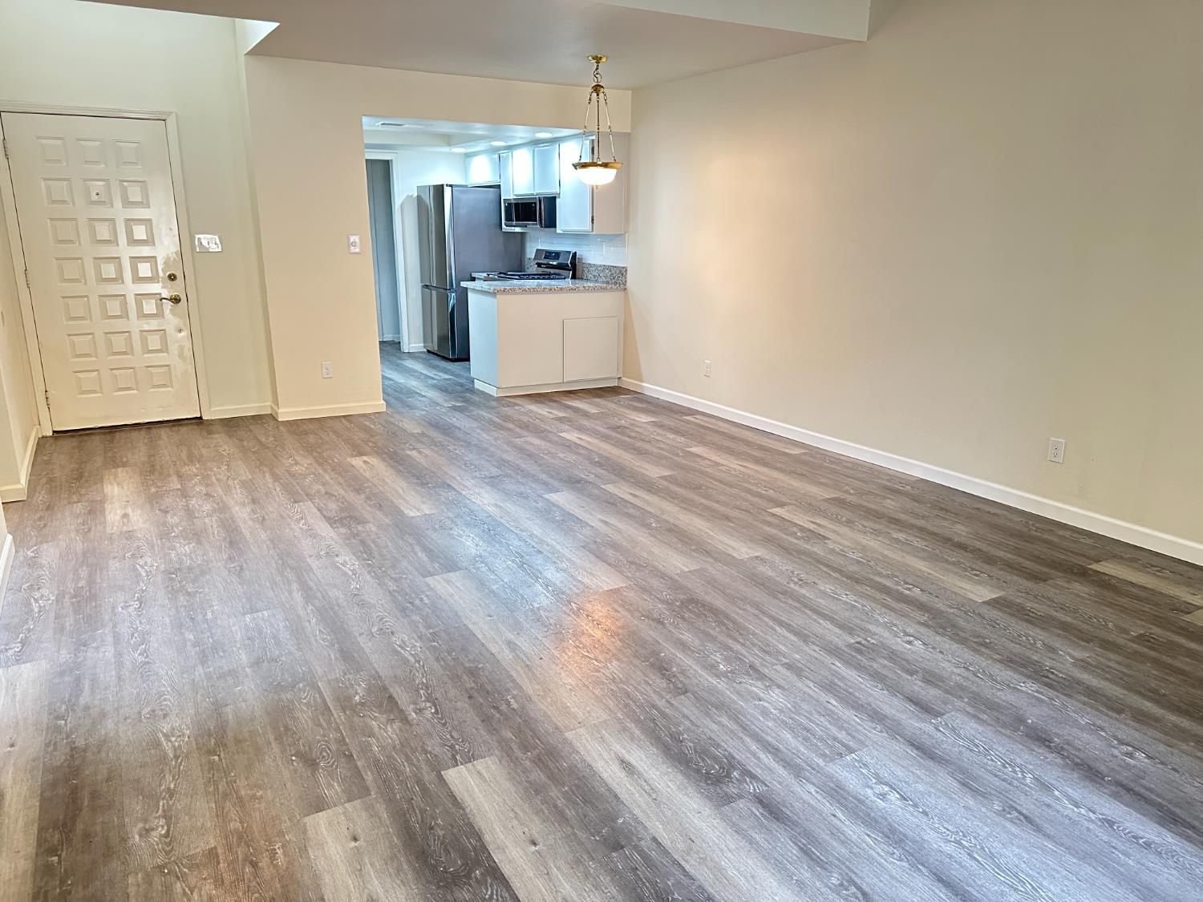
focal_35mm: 24
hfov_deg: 71.6
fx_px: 834
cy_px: 451
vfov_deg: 56.8
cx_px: 602
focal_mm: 6.86
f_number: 1.78
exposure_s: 1/60
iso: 640
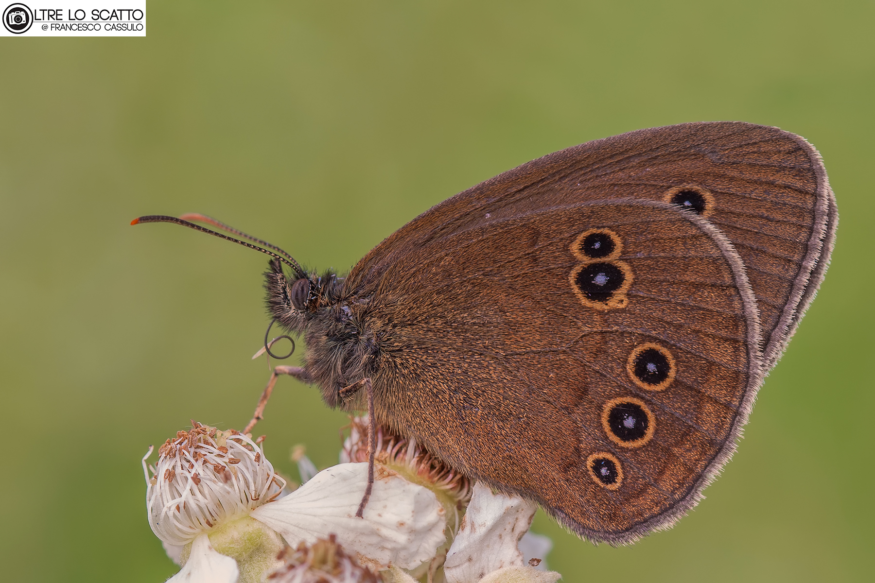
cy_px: 292
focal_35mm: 158
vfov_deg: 8.7
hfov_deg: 13.0
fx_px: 3828
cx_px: 438
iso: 100
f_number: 13
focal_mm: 105
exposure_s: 1/10
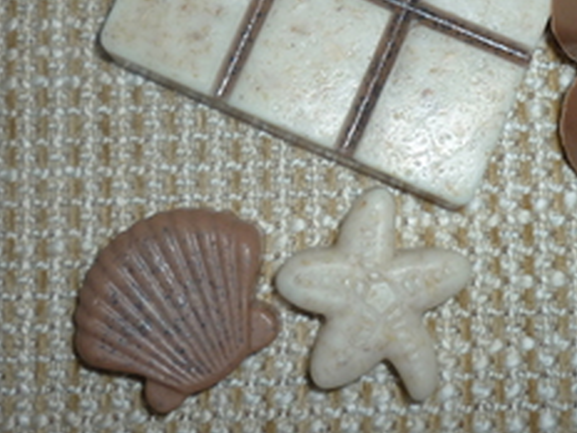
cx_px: 328
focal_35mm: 64
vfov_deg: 22.4
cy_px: 42
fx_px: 1067
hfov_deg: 30.2
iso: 80
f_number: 2.8
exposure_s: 1/30
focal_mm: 5.5
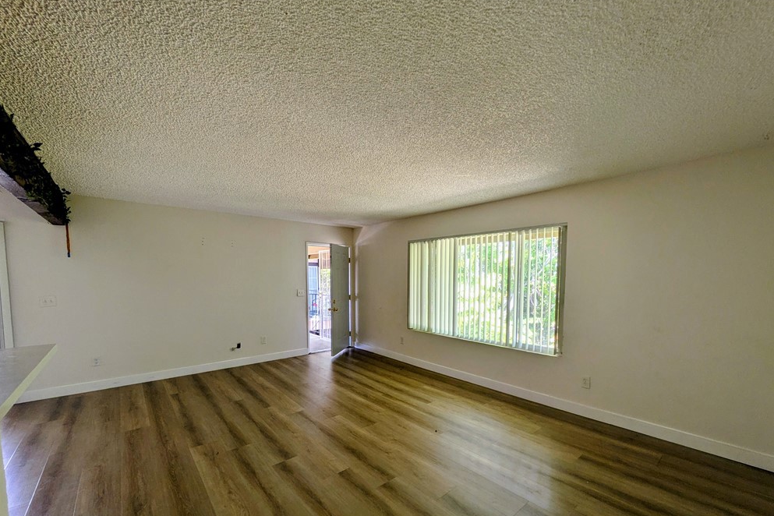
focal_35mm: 15
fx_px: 322
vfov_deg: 76.8
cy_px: 296
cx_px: 380
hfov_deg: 100.4
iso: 69
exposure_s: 1/120
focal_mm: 1.83
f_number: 2.2
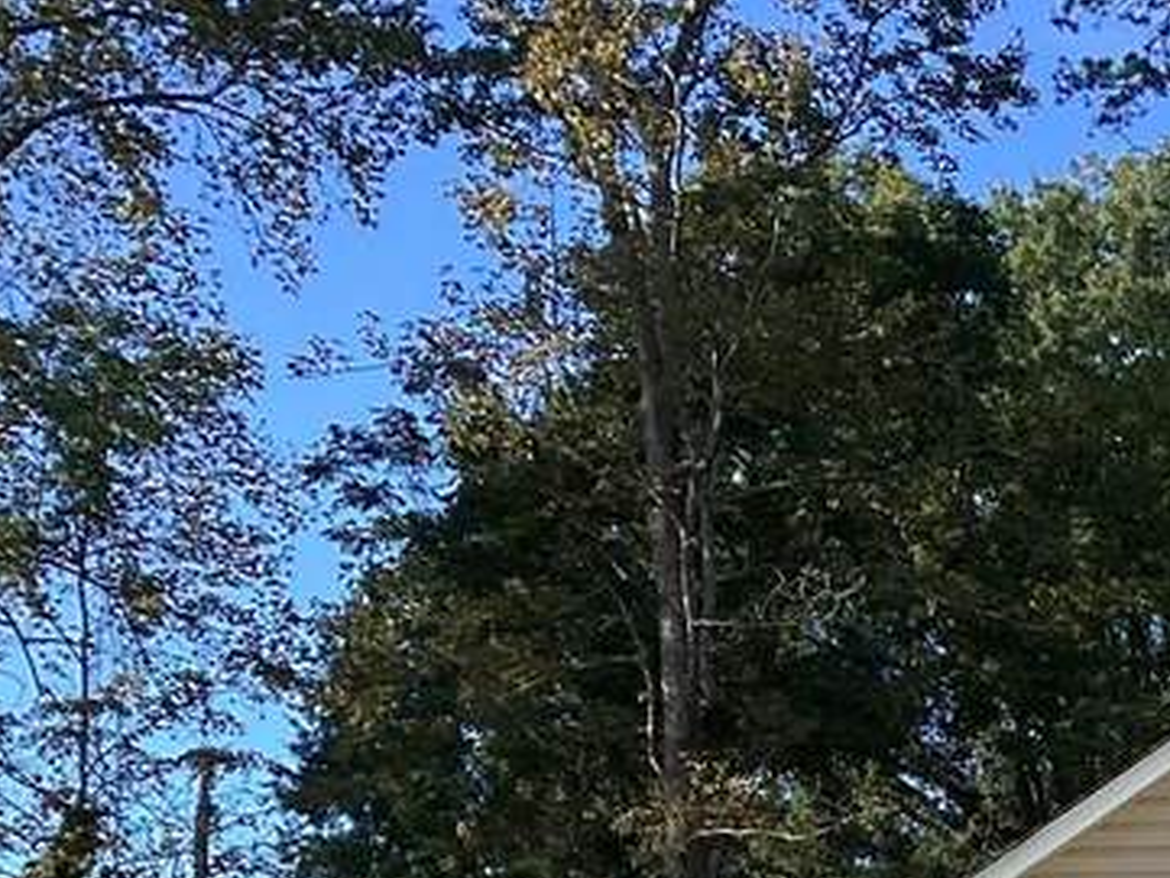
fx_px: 3719
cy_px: 1293
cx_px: 1909
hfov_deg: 15.9
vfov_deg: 12.8
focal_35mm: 110
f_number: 2.4
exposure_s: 1/668
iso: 25
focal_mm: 3.3
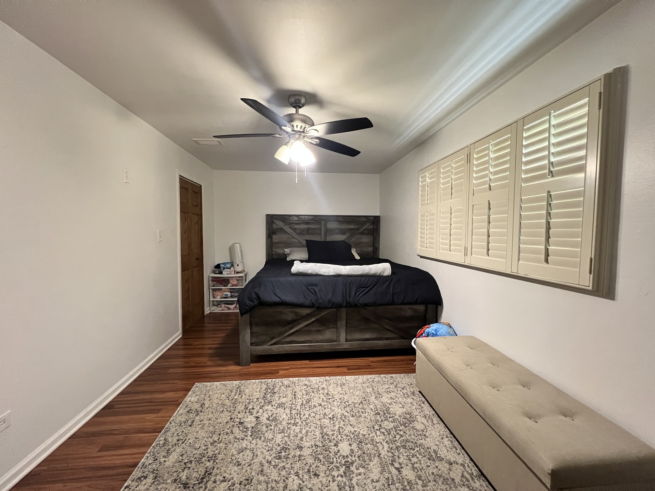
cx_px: 328
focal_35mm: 13
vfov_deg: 89.9
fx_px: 246
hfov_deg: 106.2
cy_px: 246
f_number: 1.8
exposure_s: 1/60
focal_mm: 1.57
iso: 800
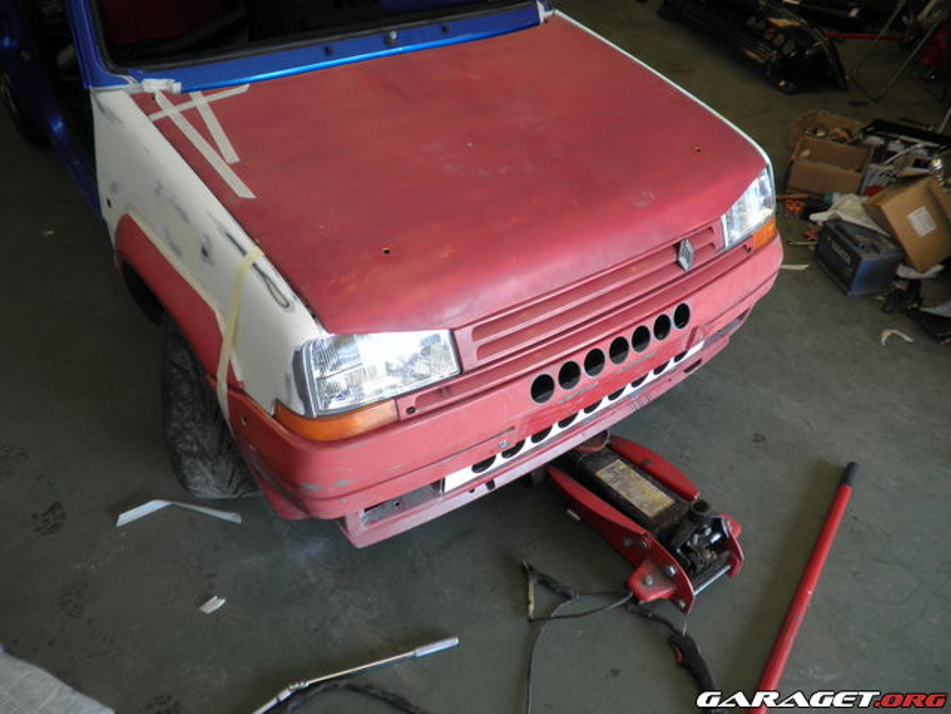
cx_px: 476
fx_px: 714
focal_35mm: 26
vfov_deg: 53.1
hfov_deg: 67.3
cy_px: 357
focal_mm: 4.65
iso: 64
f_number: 2.6
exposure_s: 1/40
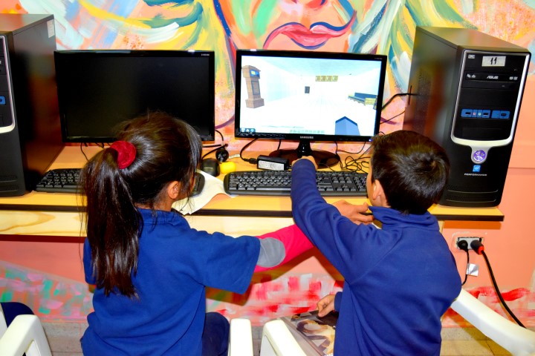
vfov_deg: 34.2
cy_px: 178
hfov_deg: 49.6
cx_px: 268
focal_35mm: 39
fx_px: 580
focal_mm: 26
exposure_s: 1/60
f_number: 4
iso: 1000
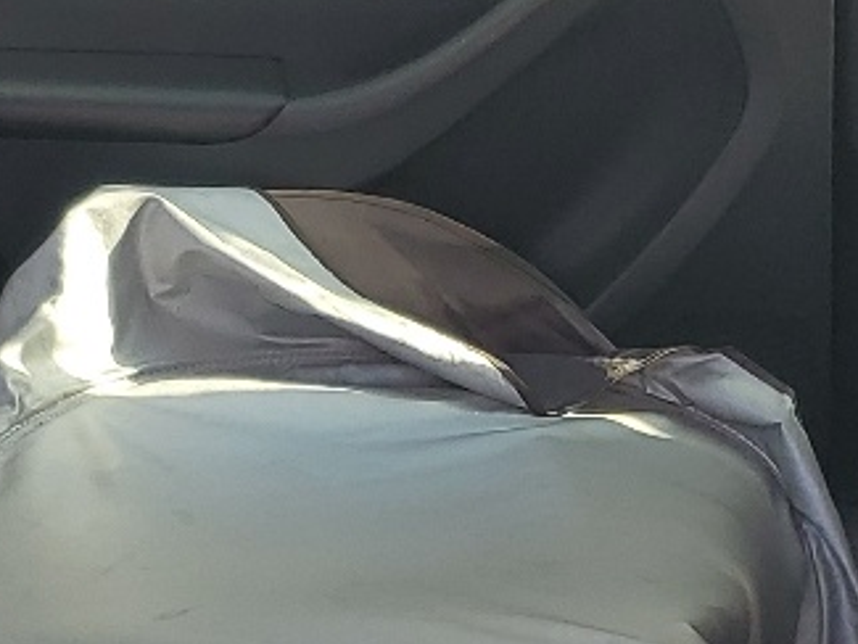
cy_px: 517
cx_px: 510
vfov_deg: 11.5
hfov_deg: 15.4
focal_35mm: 128
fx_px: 3174
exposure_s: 1/370
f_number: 1.5
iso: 50
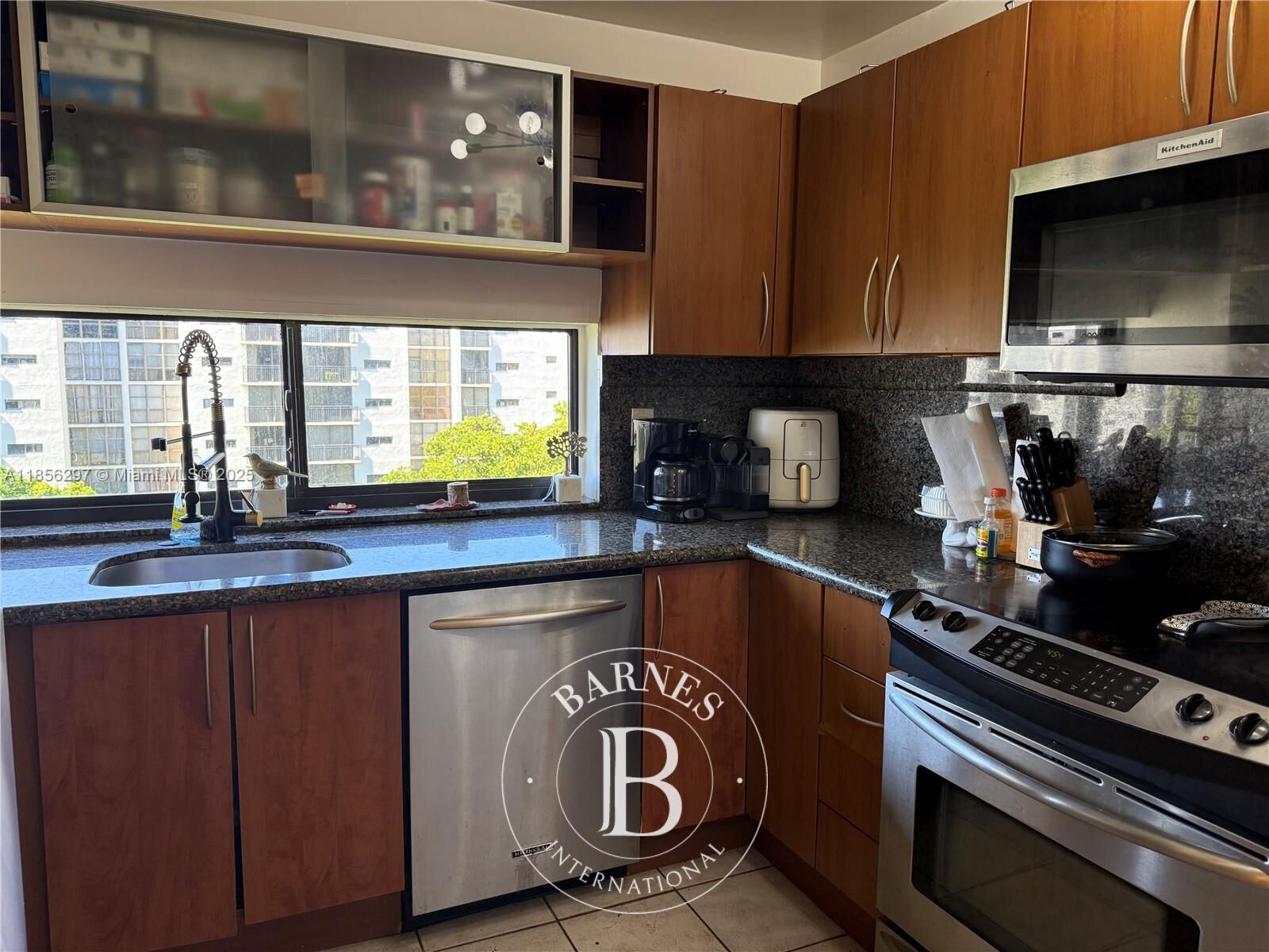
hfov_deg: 71.6
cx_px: 634
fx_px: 880
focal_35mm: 24
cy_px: 476
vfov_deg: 56.8
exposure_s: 1/132
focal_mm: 6.76
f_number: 1.78
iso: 200
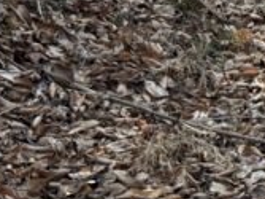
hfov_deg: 10.6
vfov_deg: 9.1
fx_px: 1125
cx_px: 714
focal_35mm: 147
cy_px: -263
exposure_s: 1/920
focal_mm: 6.76
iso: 100
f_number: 1.78
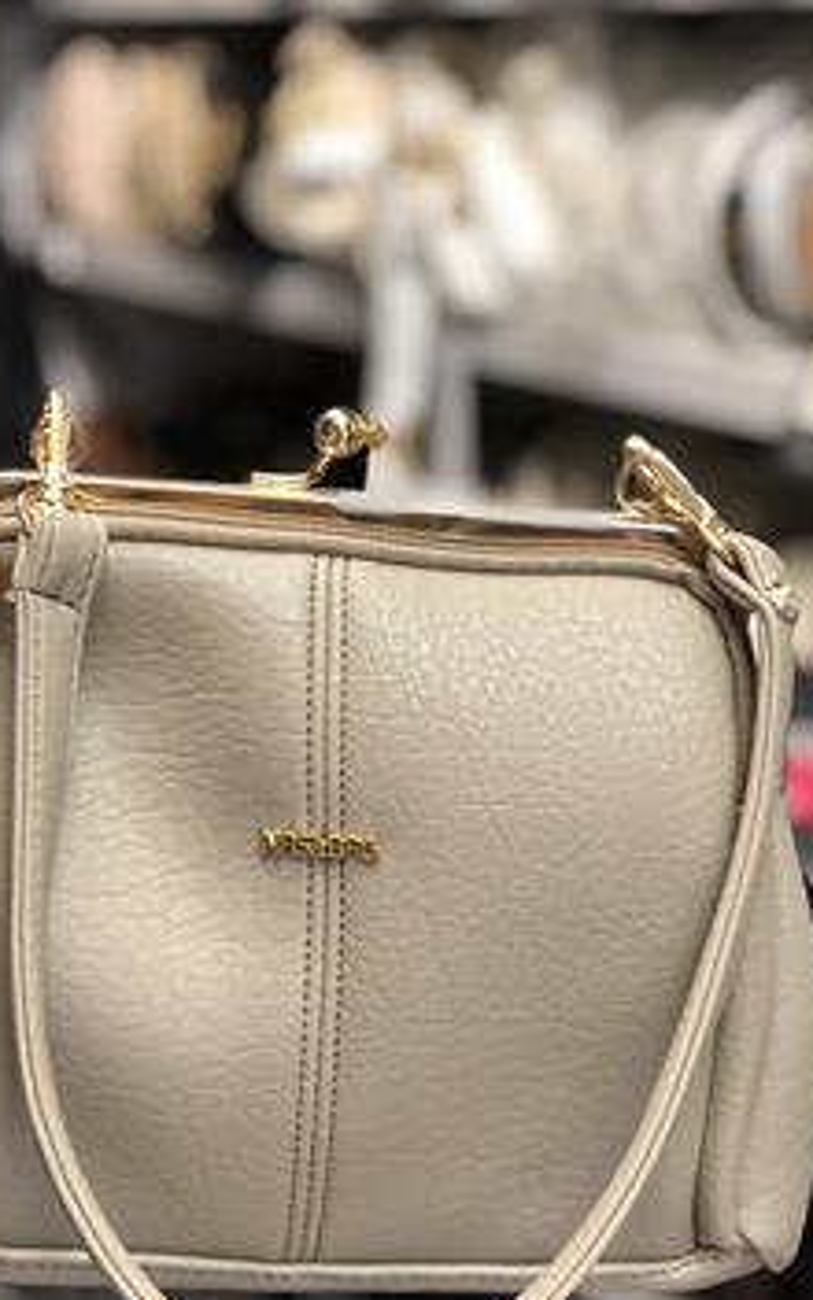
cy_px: 696
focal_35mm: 71
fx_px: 2517
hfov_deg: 18.3
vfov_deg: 29.0
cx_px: 288
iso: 25
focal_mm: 6.6
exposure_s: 1/33
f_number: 2.8
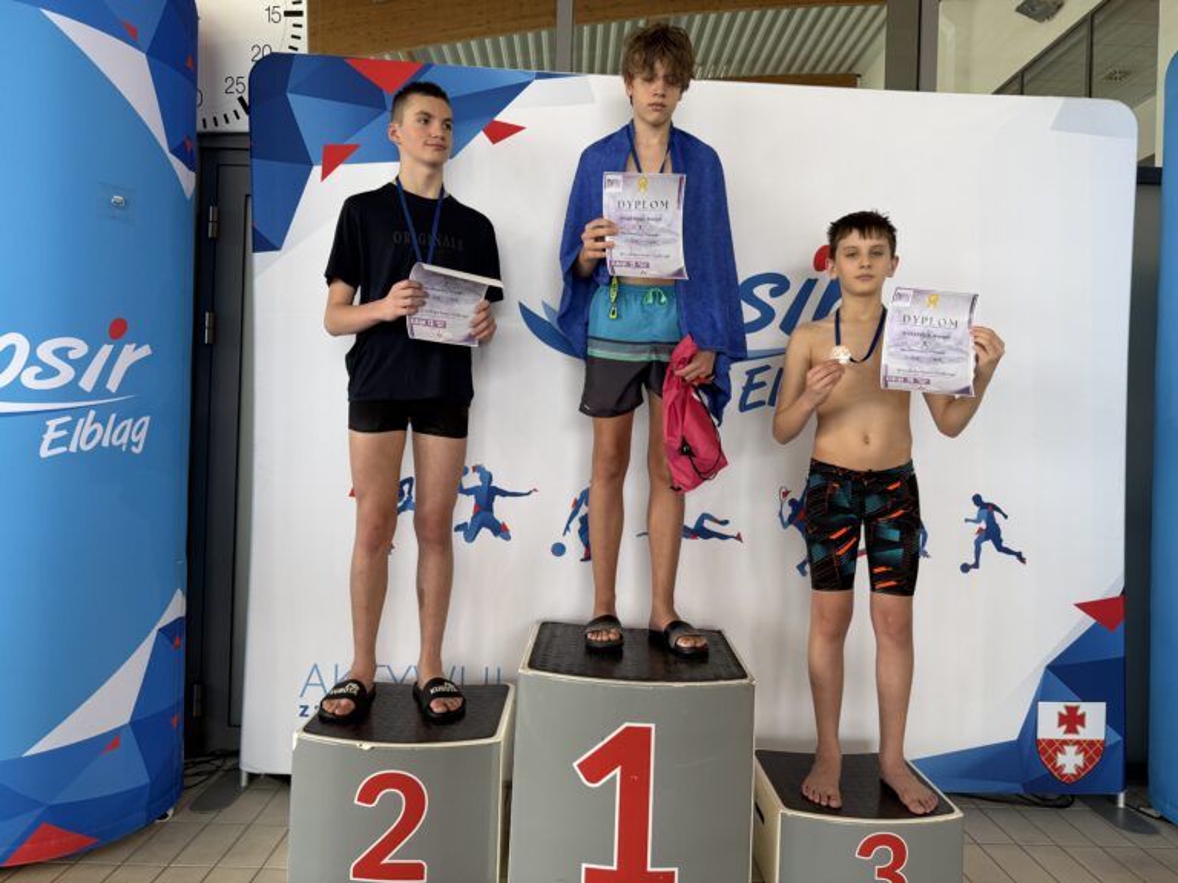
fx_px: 817
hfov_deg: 71.6
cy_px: 442
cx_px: 589
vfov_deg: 56.8
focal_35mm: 24
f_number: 1.78
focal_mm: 6.76
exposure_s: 1/100
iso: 160
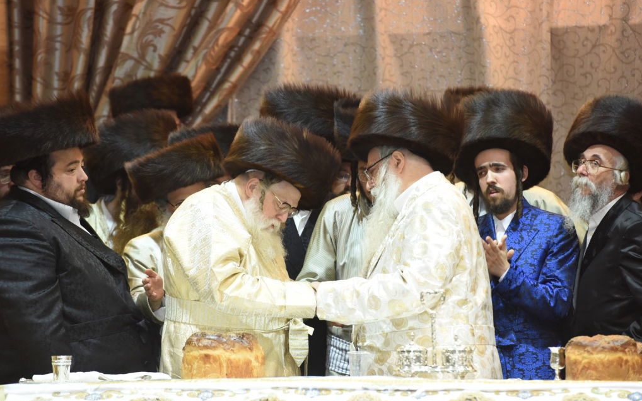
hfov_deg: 10.2
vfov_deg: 6.4
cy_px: 212
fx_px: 3586
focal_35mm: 205
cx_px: 322
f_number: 4.5
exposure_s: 1/125
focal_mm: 200
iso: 2500
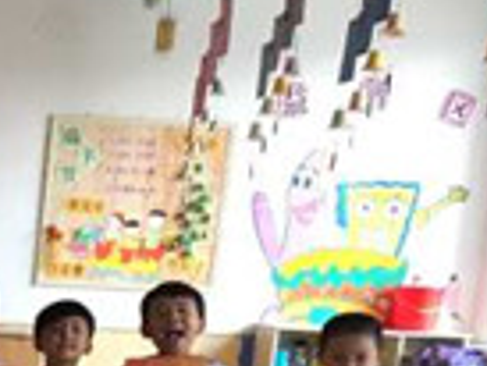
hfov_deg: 18.2
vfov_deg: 14.7
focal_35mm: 95
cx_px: -252
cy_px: 524
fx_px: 1338
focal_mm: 4.15
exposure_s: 1/33
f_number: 2.2
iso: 40
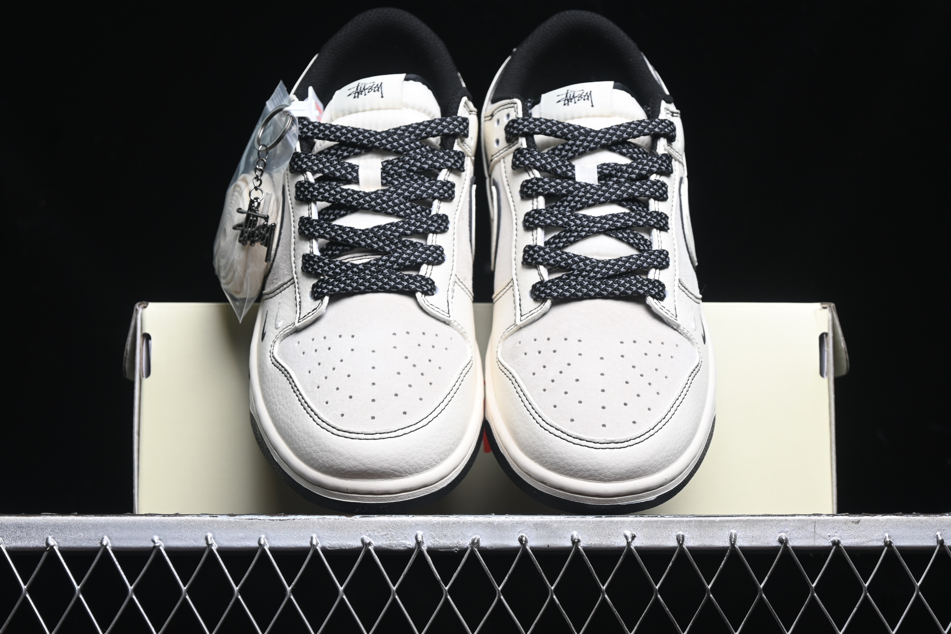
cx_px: 476
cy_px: 317
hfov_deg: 27.0
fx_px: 1981
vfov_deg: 18.2
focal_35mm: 75
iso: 160
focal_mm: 50
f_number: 6.3
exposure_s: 1/60
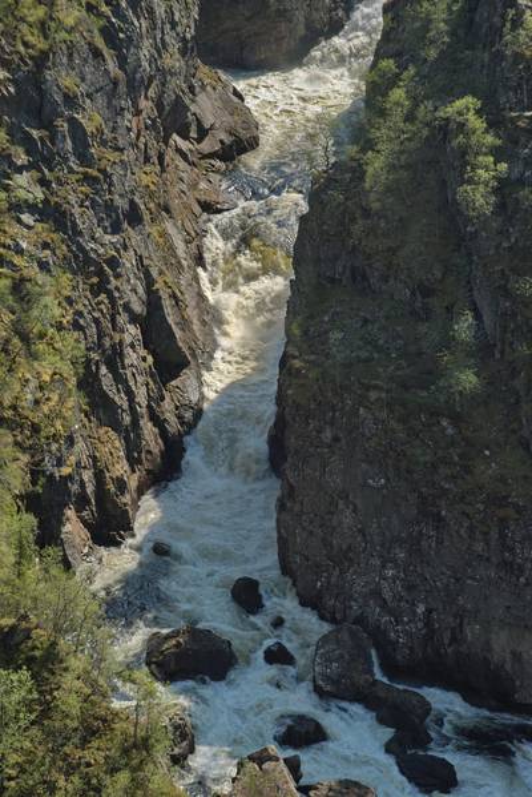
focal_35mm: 120
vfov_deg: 17.1
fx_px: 2657
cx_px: 266
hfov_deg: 11.4
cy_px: 398
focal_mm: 120
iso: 100
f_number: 10
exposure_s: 1/160
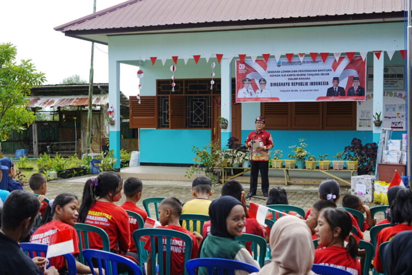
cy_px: 138
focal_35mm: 48
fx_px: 549
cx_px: 206
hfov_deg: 41.1
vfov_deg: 28.1
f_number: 6.3
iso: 80
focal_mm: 48
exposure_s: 1/125
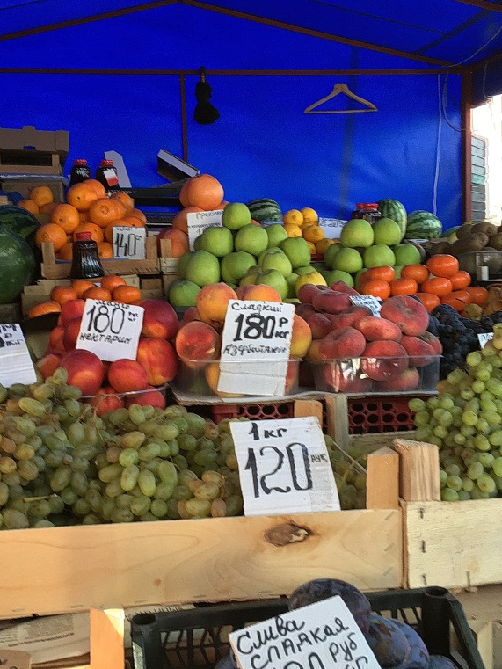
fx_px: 754
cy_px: 332
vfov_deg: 47.9
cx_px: 193
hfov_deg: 36.6
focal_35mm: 39
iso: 50
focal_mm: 4.15
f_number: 2.2
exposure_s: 1/100
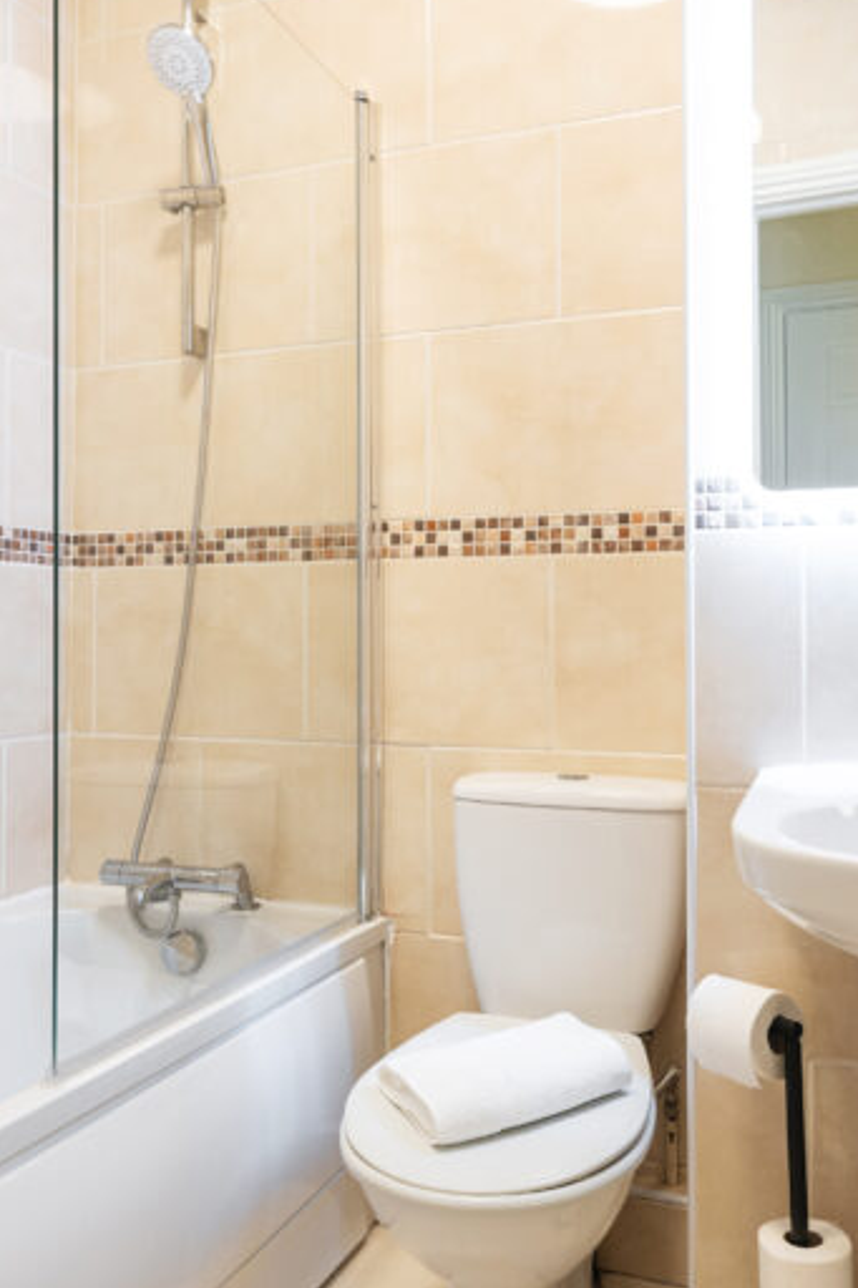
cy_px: 678
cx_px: 460
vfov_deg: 61.9
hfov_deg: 43.5
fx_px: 1073
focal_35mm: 30
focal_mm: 15
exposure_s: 1/20
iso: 400
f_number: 6.3
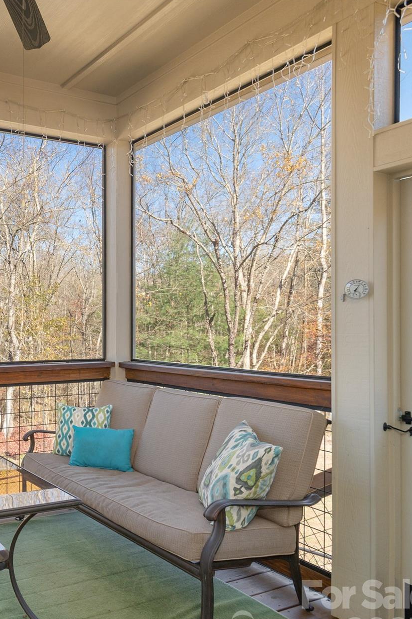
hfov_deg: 38.3
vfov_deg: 65.4
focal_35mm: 28
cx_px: -43
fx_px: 481
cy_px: 334
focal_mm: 17
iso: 320
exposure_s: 1/200
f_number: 7.1
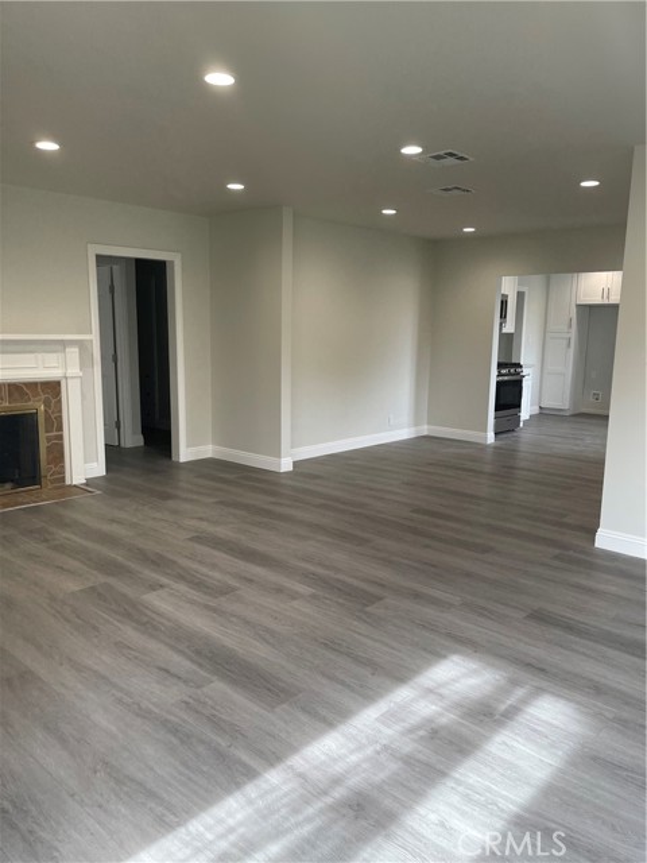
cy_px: 432
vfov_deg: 67.3
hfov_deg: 53.1
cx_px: 324
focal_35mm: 26
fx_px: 648
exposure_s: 1/120
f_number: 1.6
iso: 64
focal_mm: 5.1
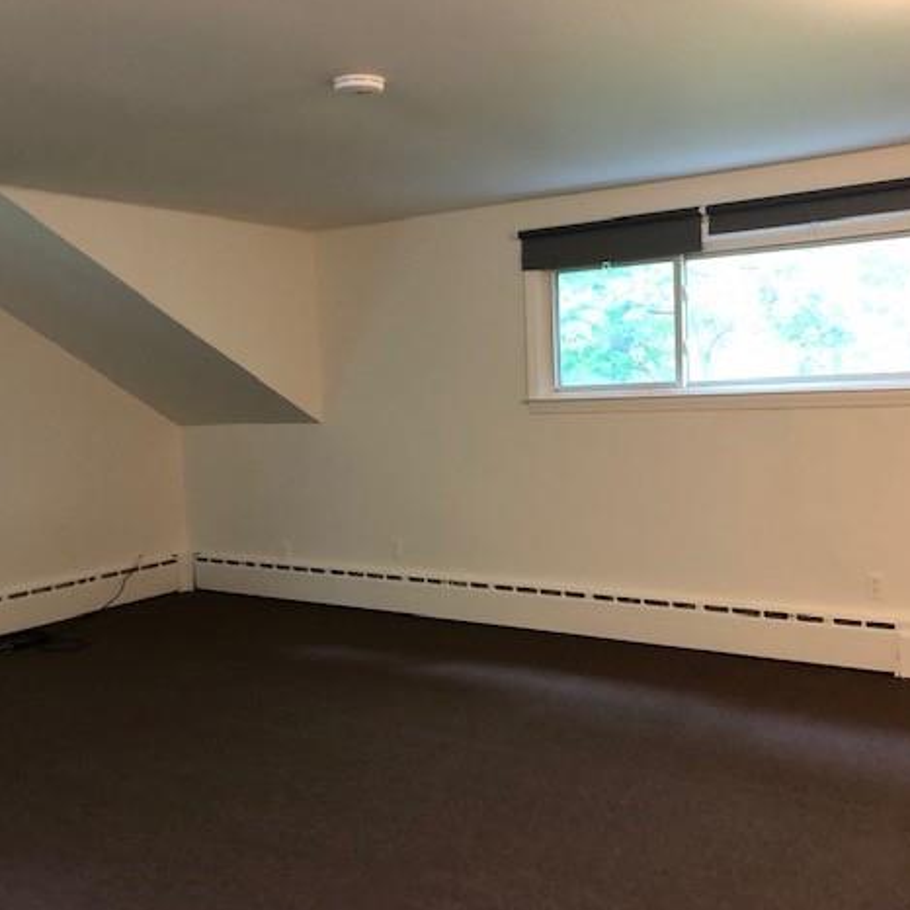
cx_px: 498
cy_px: 457
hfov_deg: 48.4
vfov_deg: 48.5
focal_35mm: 34
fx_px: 1011
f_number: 1.8
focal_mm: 3.99
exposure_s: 1/15
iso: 100
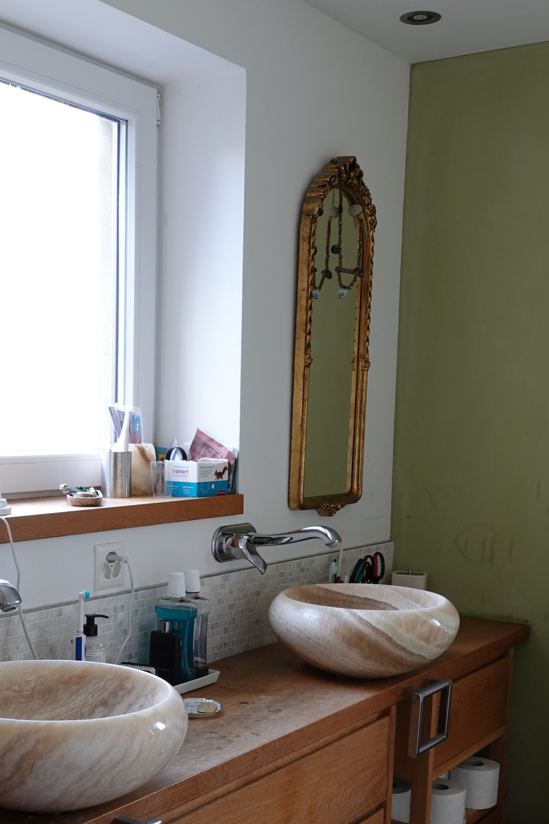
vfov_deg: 42.1
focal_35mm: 46
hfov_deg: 29.1
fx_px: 1052
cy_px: 563
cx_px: 190
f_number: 2.8
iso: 200
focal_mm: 11.03
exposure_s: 1/30
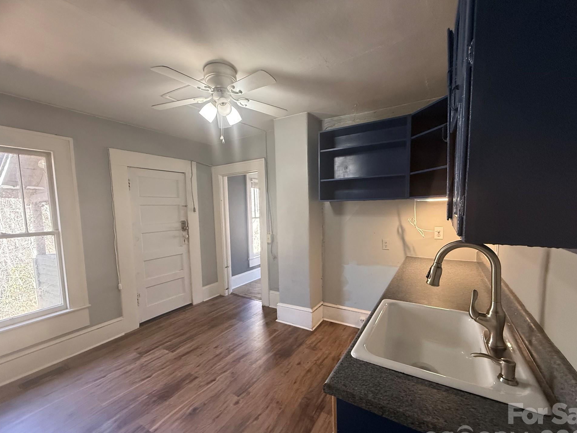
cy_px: 230
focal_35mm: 15
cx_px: 295
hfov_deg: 98.1
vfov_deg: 81.7
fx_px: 250
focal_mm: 2.22
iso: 640
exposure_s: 1/120
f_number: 2.2
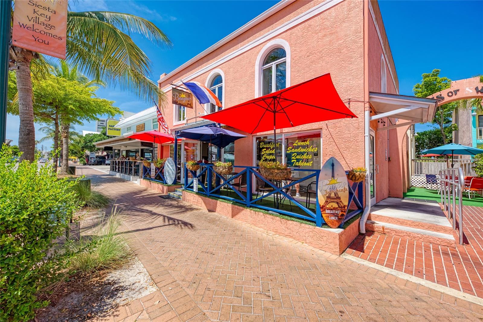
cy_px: 161
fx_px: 188
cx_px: 242
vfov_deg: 81.2
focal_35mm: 14
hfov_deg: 104.3
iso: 400
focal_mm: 14
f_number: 7.1
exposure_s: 1/200
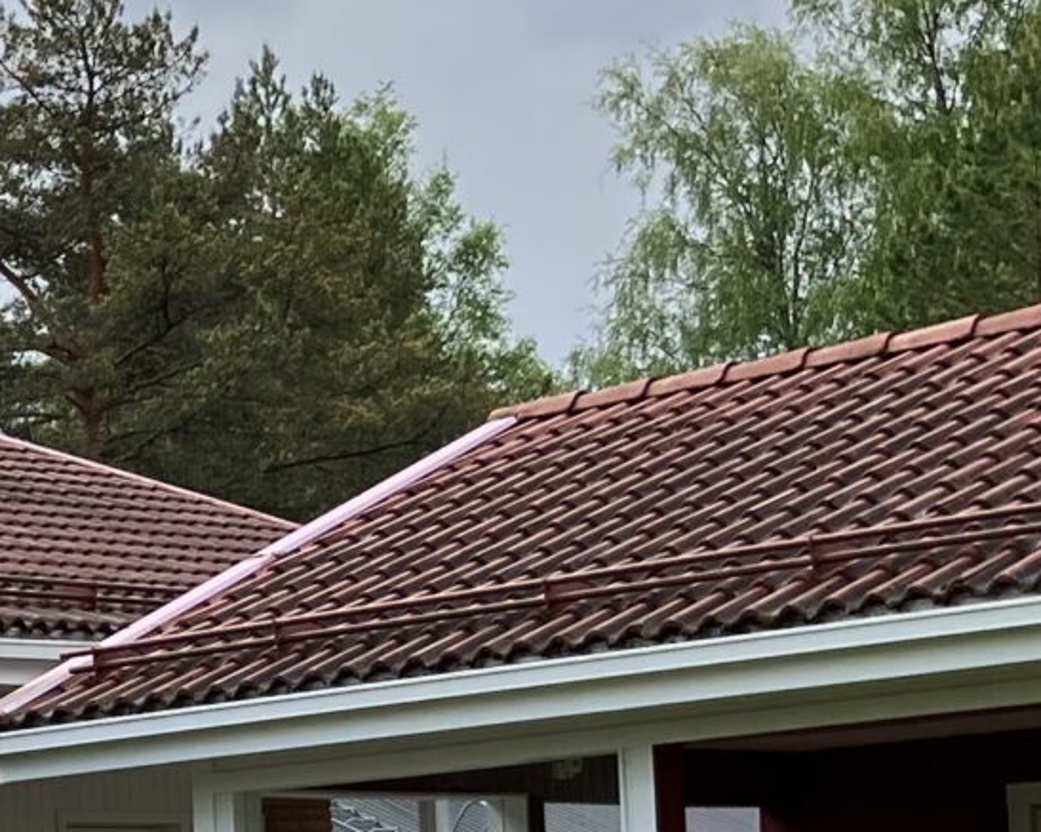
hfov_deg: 13.2
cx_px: -963
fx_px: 3942
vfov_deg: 11.7
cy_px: 1049
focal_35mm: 128
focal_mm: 3.99
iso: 32
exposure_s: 1/838
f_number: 1.8
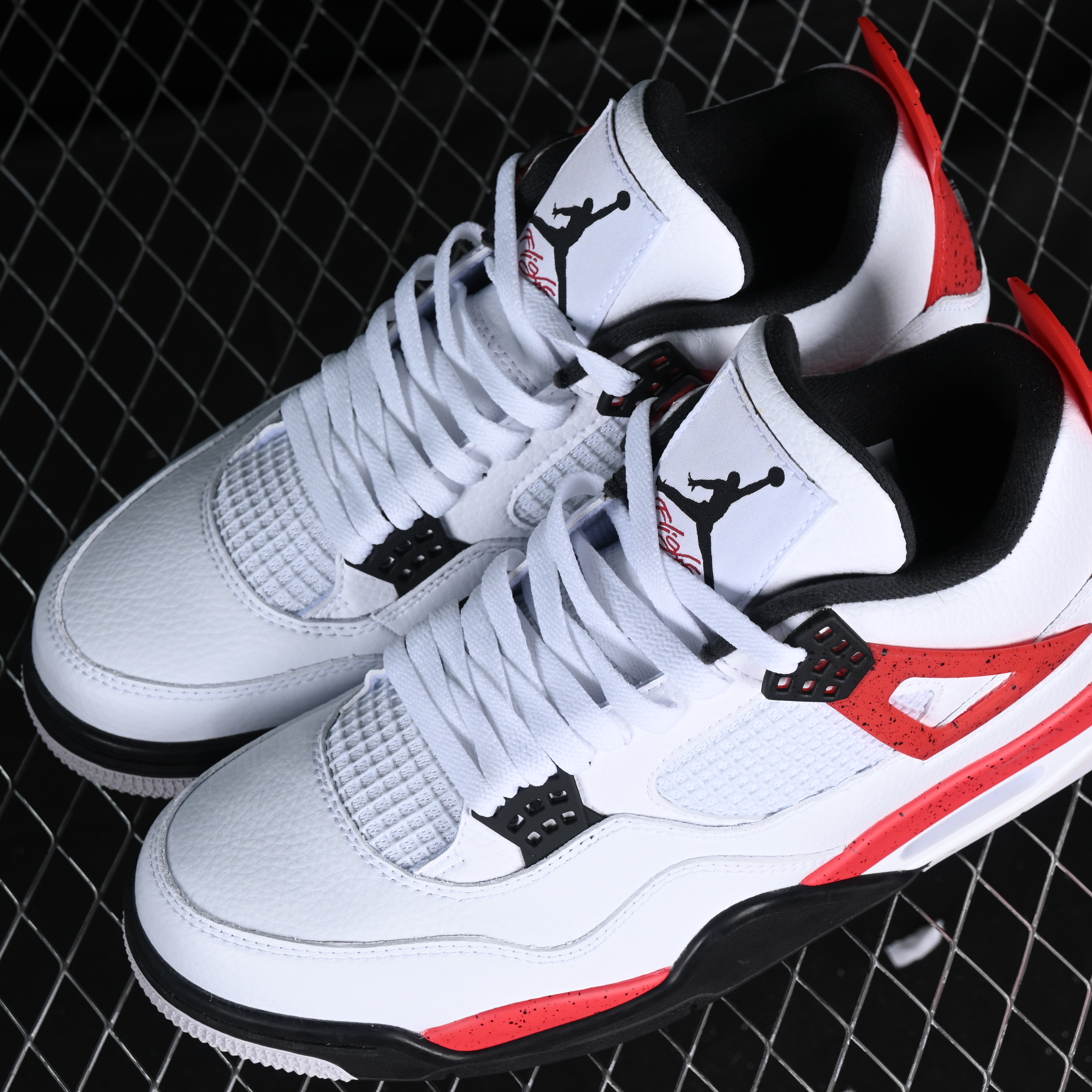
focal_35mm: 96
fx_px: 3426
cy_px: 544
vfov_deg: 18.1
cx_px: 599
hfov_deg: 18.1
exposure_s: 1/80
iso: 160
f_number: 8
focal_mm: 50
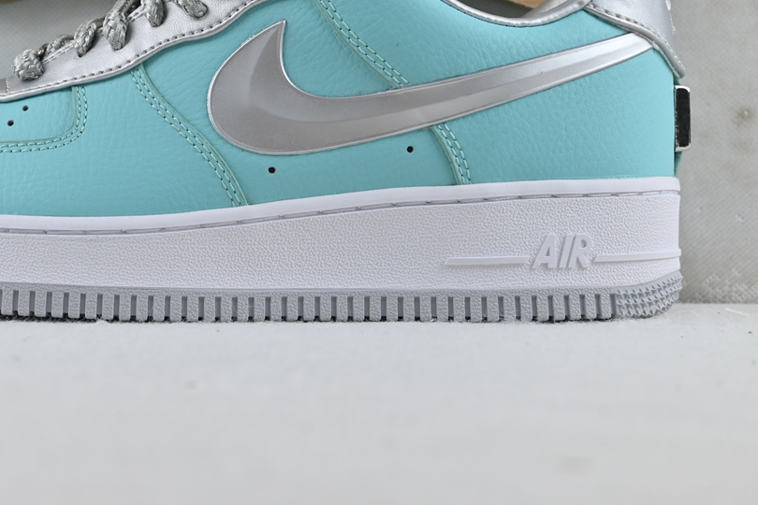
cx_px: 215
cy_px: 139
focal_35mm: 80
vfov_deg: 17.0
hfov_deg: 25.1
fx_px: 1684
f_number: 5.3
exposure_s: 1/50
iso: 100
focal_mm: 36
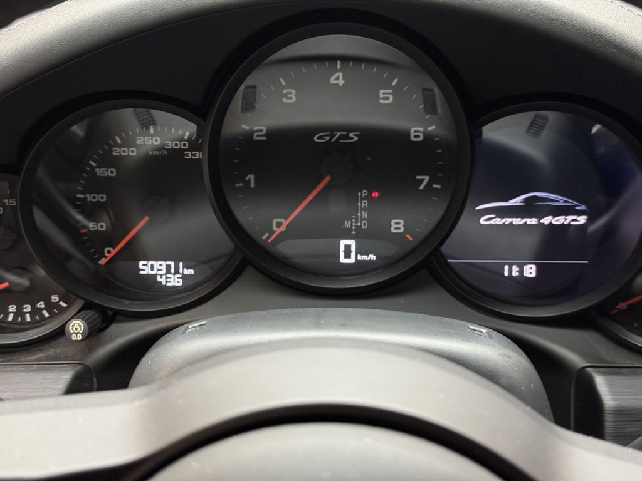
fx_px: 890
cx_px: 321
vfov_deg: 30.3
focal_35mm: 48
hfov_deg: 39.7
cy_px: 240
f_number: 1.78
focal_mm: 6.76
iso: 500
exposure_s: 1/25
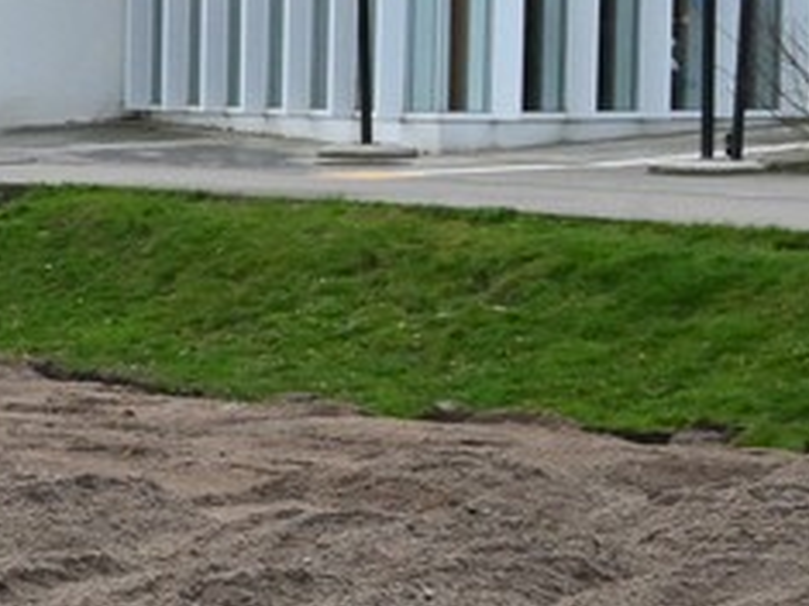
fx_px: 3784
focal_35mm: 162
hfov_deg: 10.5
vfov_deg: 9.2
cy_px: 282
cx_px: -1119
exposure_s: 1/800
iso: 1600
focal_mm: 22
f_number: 14
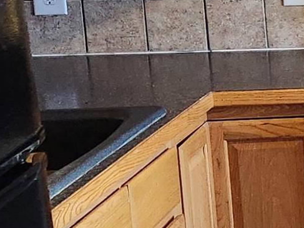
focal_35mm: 145
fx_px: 1273
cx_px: 823
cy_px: 72
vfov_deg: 10.2
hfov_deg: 10.7
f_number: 1.8
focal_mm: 5.4
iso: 500
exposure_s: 1/120
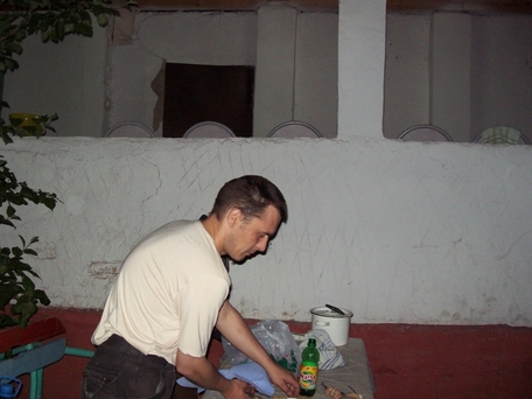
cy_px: 225
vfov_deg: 35.1
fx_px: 630
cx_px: 225
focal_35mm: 41
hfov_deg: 45.6
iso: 160
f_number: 2.7
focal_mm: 6.1
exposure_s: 1/60
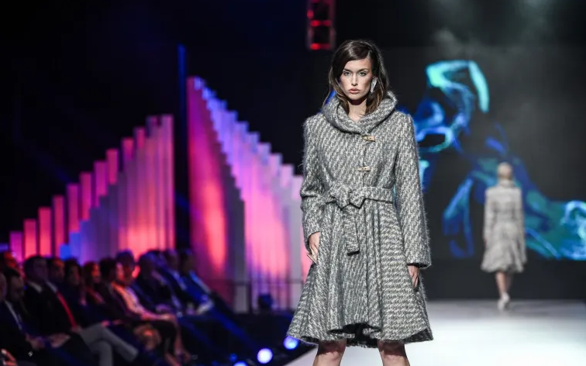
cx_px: 294
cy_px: 193
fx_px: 1964
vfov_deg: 10.6
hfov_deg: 17.0
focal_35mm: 123
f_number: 2.8
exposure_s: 1/1000
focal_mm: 120
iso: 2000
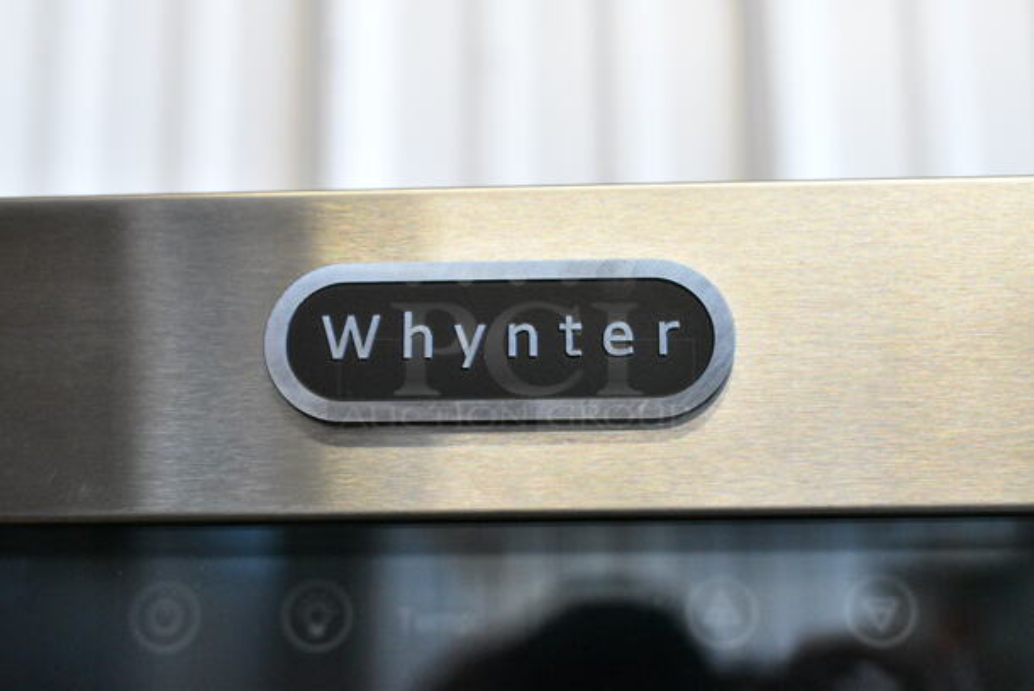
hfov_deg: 35.0
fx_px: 1639
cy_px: 346
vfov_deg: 23.8
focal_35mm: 57
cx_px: 517
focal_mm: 38
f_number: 8
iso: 6400
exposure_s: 1/250
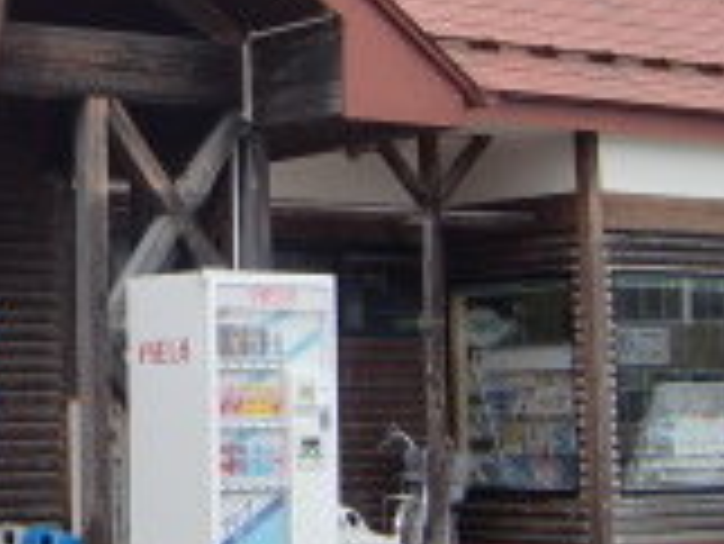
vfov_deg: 13.3
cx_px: -54
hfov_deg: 17.2
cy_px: 189
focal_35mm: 111
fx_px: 2323
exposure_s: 1/200
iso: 64
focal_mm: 4.9
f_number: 7
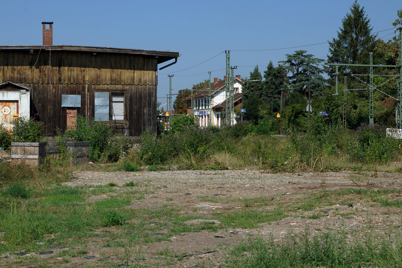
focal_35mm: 71
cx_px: 176
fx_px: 789
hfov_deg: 28.6
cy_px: 114
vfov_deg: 19.3
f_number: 13
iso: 100
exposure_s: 1/200
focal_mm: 35
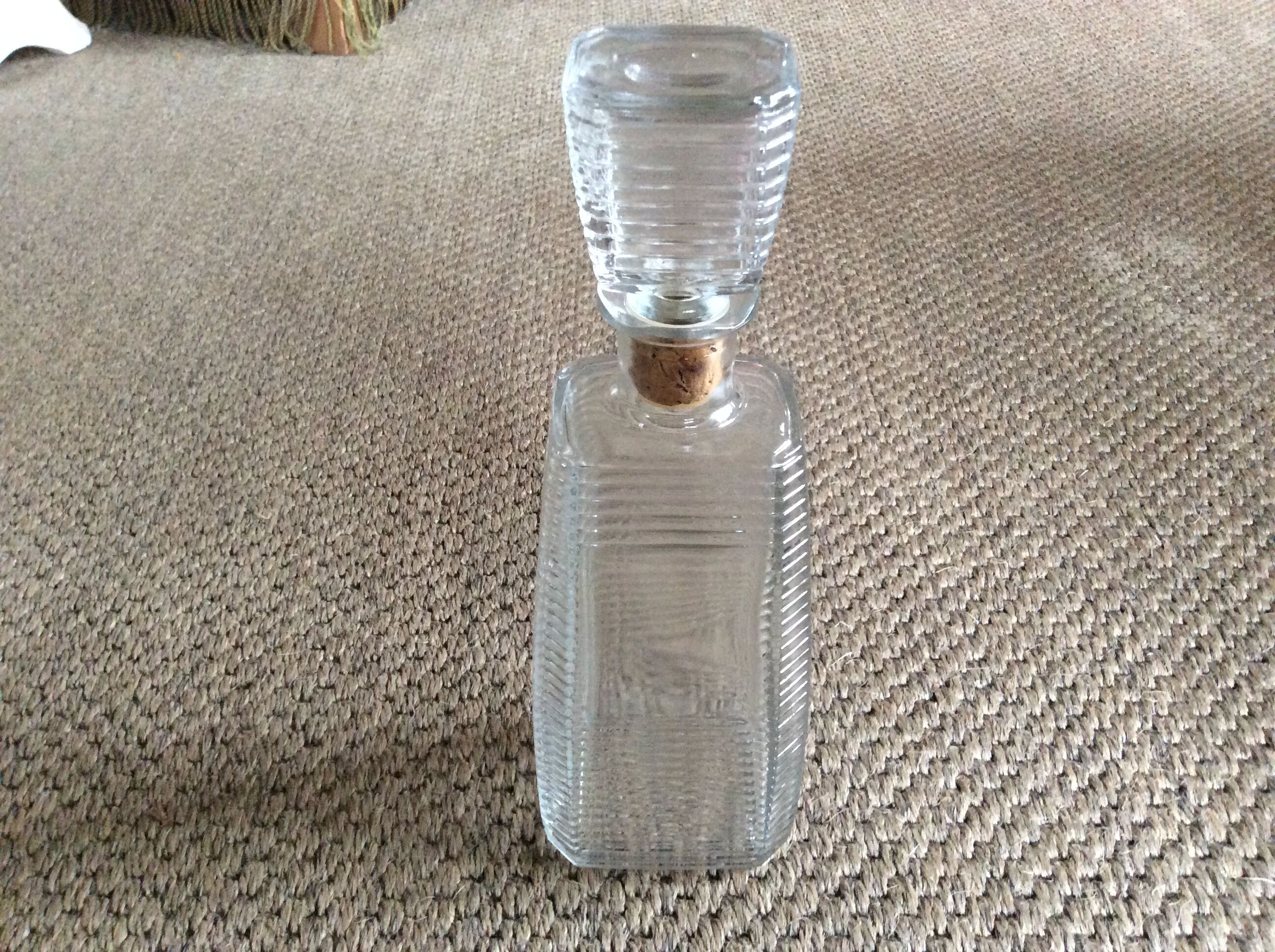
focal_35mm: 32
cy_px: 476
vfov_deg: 44.1
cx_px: 638
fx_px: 1177
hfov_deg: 56.9
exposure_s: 1/25
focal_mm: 3.3
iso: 250
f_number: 2.4
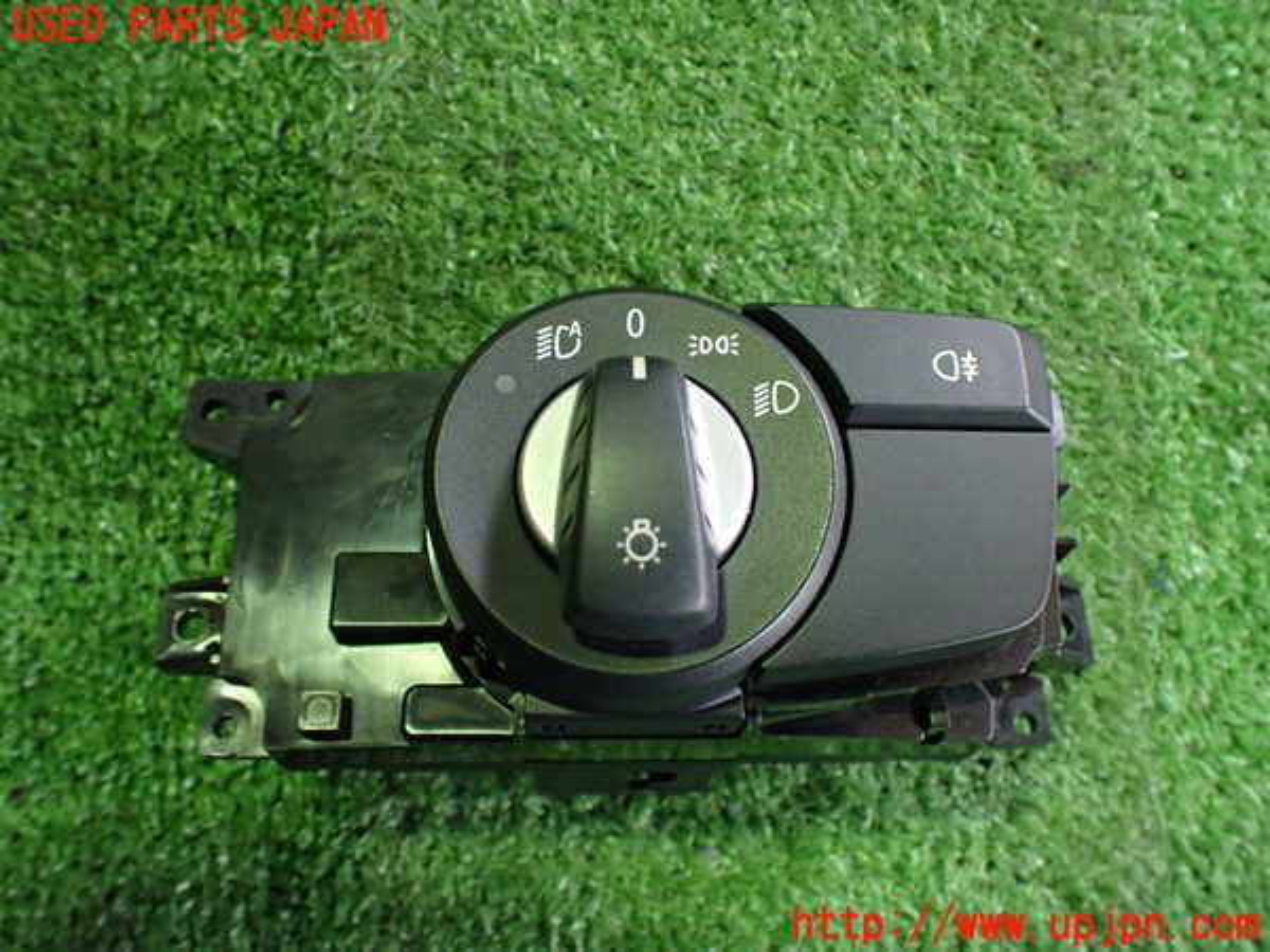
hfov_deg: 60.0
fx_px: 1101
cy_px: 476
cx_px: 635
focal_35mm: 30
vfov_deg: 46.8
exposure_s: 1/80
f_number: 2.3
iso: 800
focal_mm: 5.4
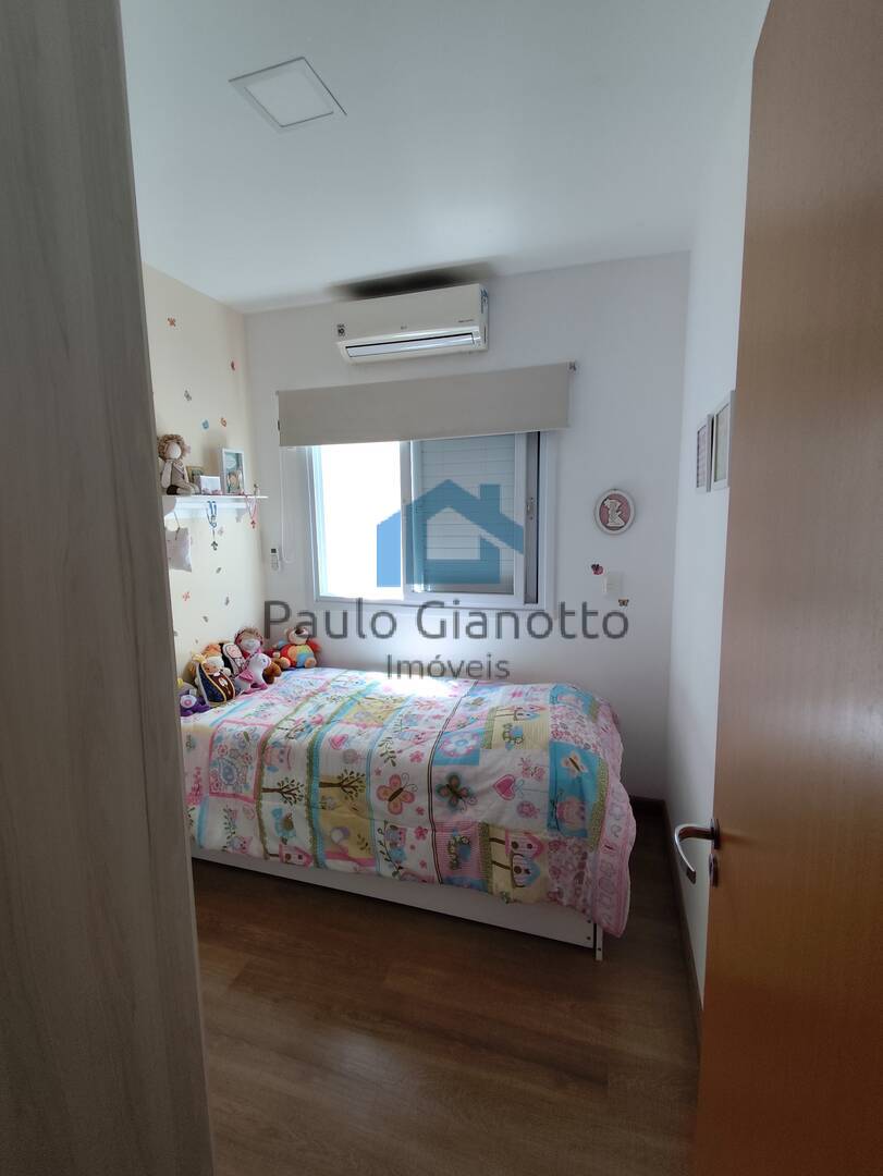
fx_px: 544
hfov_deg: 78.1
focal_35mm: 16
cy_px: 588
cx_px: 442
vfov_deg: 94.5
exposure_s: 1/120
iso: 50
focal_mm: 1.65
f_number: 2.2
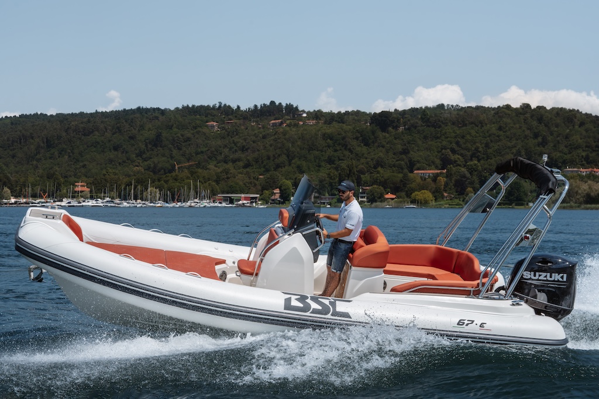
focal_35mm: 70
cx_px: 300
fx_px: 1165
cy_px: 200
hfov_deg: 28.8
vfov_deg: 19.5
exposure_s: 1/2500
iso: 800
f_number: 11
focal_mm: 70
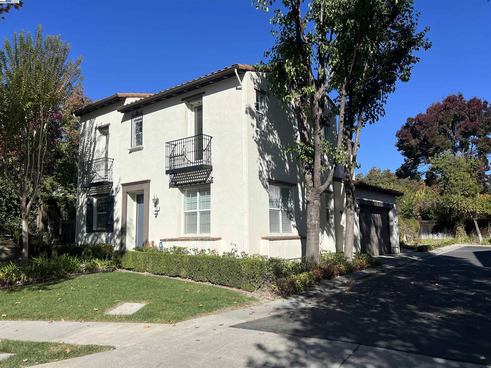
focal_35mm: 26
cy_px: 184
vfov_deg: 53.1
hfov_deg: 67.3
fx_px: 369
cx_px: 246
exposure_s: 1/6993
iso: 50
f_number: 1.5
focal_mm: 5.7
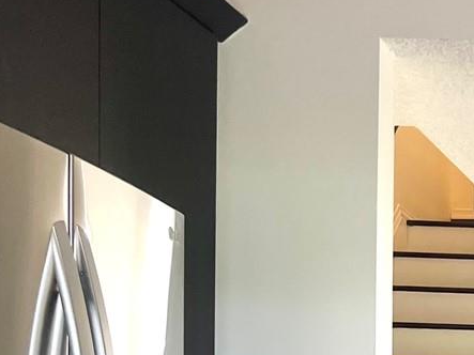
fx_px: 1287
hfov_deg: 18.6
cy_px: 560
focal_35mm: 94
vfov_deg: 14.5
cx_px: 698
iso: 80
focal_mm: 5.7
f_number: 1.5
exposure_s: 1/120
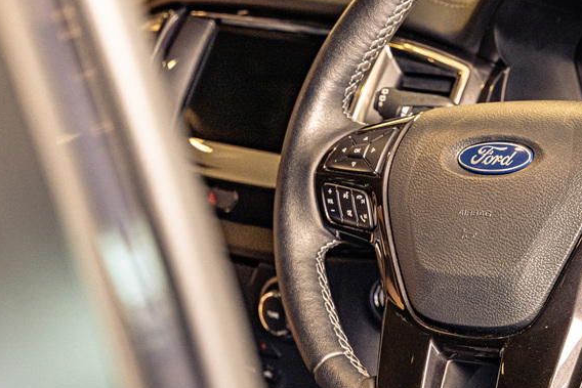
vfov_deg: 12.7
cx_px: 497
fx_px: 1746
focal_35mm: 108
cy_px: 167
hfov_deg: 18.7
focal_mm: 60
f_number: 5
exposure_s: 1/125
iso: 1600
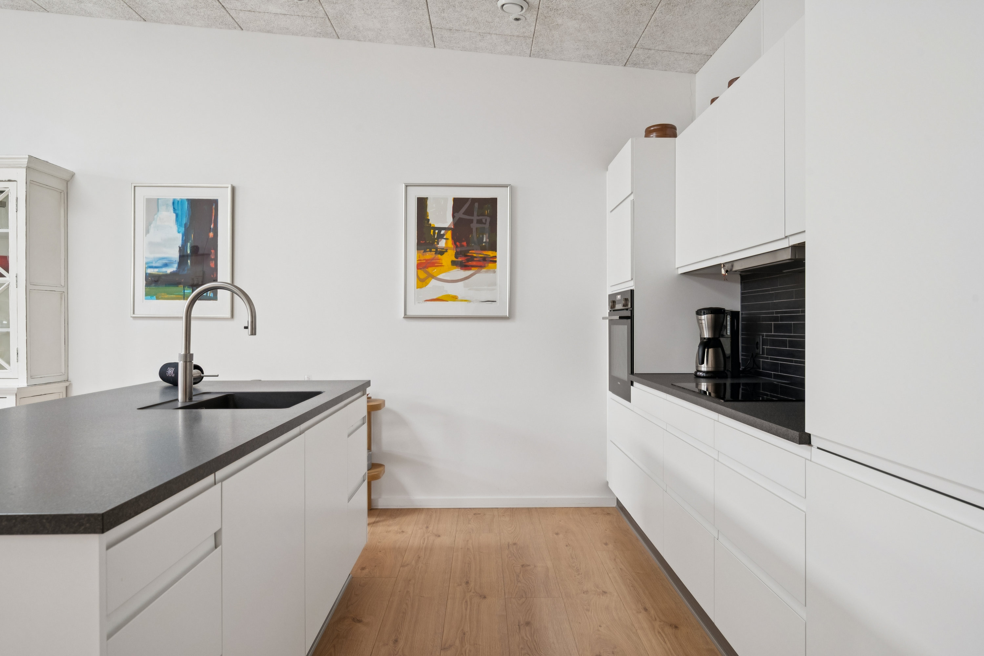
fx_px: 615
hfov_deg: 77.3
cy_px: 328
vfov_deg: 56.1
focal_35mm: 22
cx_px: 492
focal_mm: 22.5
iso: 640
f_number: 9
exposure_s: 1/2.5
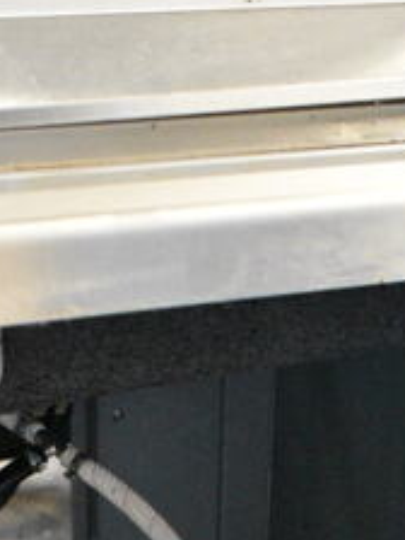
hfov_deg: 14.0
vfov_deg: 17.0
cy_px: 775
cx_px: 212
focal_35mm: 106
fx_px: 1654
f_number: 3.5
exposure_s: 1/80
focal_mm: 18
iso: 6400
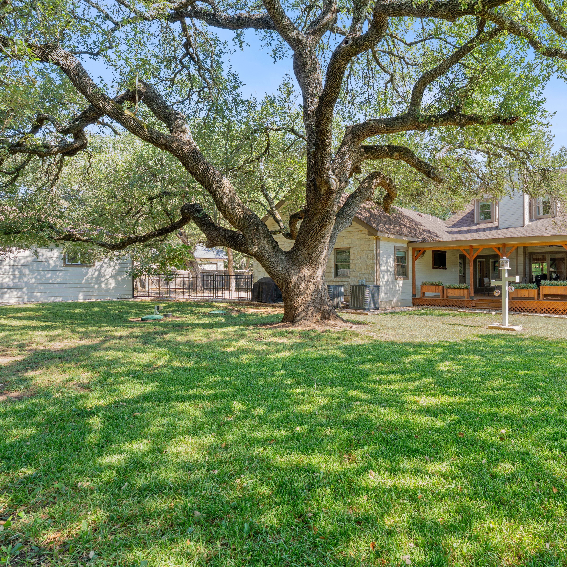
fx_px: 408
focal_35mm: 22
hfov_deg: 65.8
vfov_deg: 69.6
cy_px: 270
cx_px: 418
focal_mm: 16
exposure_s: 1/30
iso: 320
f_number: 9
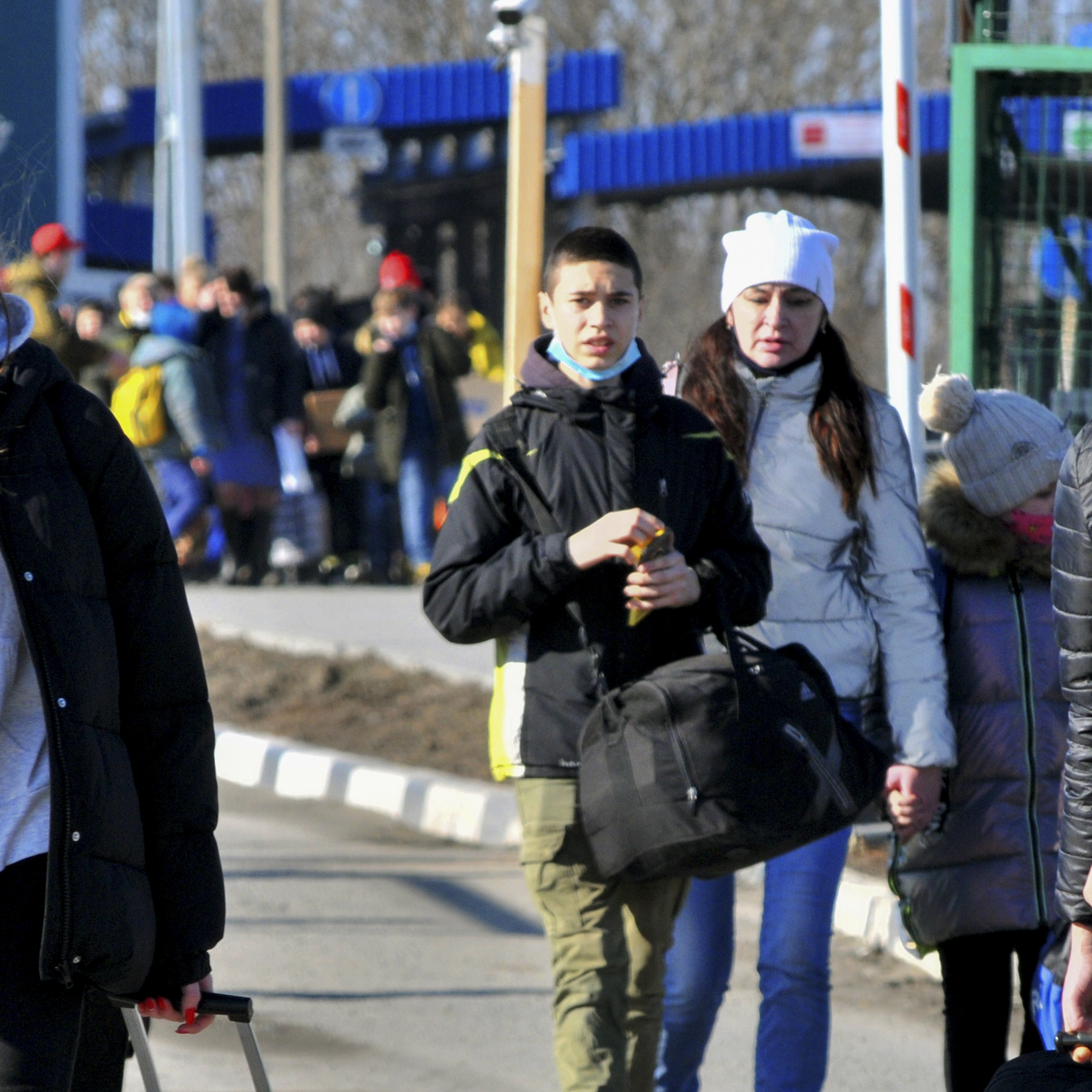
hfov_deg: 2.8
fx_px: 22199
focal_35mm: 622
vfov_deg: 2.8
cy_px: 795
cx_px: 522
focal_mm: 200
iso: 400
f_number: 9
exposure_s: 1/400
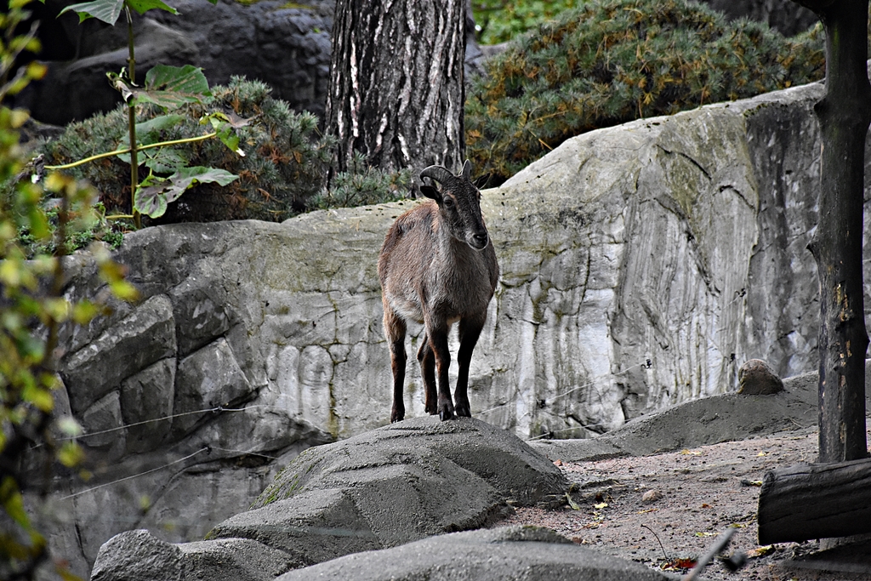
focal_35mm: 210
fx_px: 5081
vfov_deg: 6.5
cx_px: 436
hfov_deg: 9.8
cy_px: 290
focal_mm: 140
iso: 2200
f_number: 5.6
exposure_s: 1/500
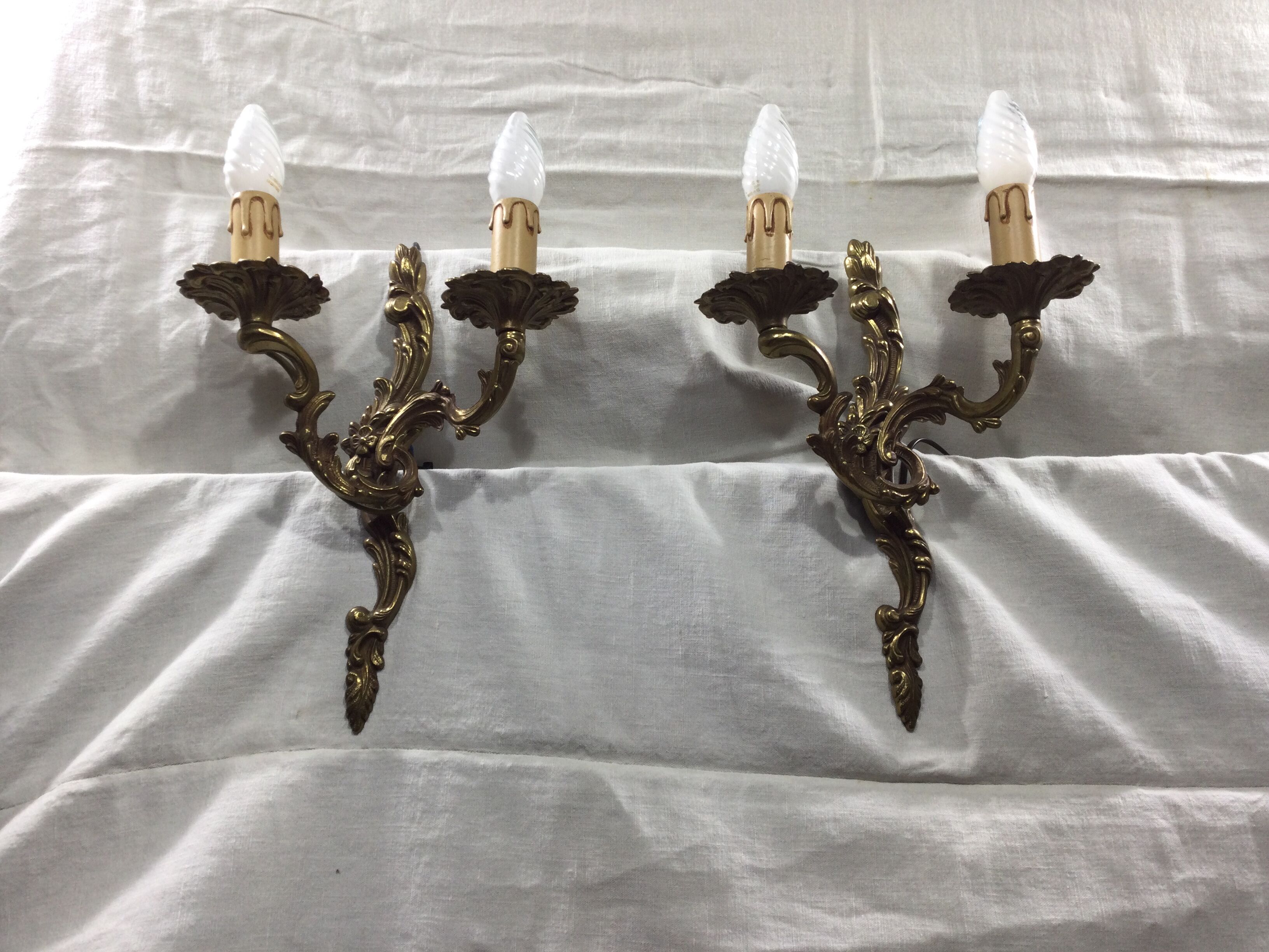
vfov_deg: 45.4
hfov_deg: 58.4
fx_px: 1136
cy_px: 476
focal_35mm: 31
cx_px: 634
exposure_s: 1/50
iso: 32
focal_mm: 3.3
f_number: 2.4
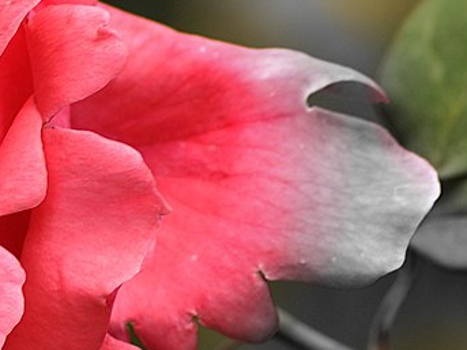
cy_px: 164
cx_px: -209
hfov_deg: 2.0
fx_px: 13216
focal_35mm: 980
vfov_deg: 1.5
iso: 200
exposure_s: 1/320
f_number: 9
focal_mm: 220
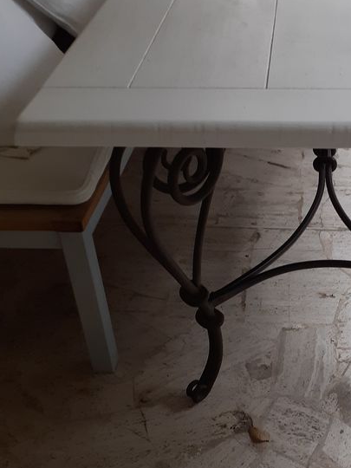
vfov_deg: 37.8
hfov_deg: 28.0
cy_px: 304
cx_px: 318
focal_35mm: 50
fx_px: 676
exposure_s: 1/100
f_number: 1.9
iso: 64
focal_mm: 3.6
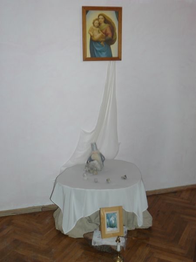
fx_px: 325
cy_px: 131
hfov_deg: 33.6
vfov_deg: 43.9
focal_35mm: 43
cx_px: 98
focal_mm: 7.1
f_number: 2.8
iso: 100
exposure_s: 1/30
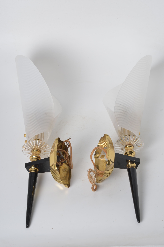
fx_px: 515
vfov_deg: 27.0
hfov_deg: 18.1
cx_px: 82
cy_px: 124
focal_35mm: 75
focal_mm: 50
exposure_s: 1/125
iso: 100
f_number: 11
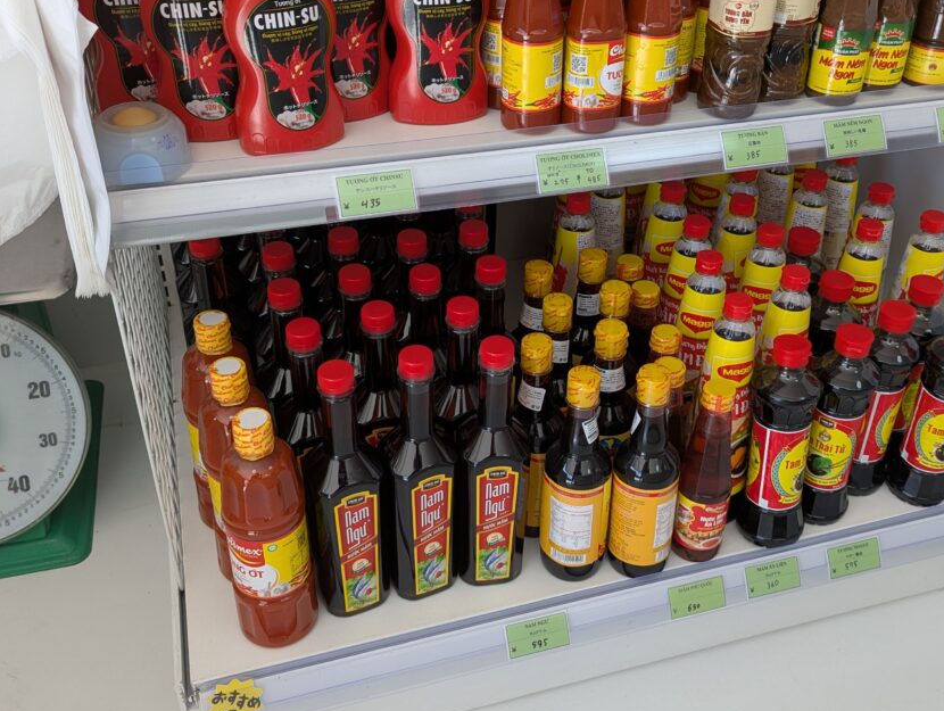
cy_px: 290
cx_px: 527
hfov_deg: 50.0
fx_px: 1010
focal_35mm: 37
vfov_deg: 38.6
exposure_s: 1/277
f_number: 1.85
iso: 46
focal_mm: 6.81
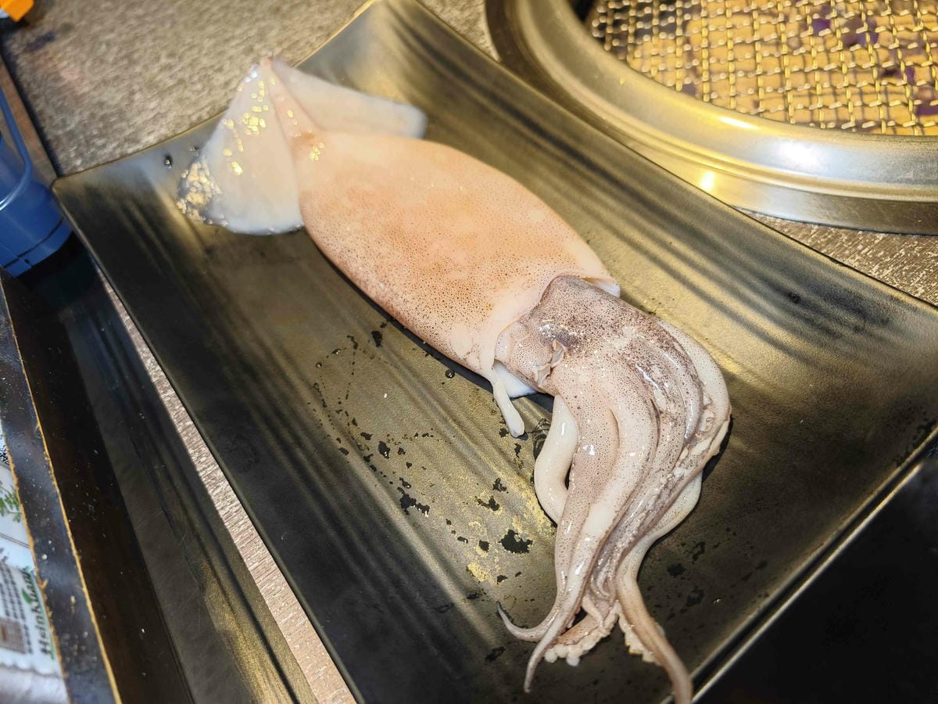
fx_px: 623
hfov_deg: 73.9
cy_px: 352
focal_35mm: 23
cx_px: 469
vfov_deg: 58.9
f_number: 2
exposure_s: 1/60.1
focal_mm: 8.72
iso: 500
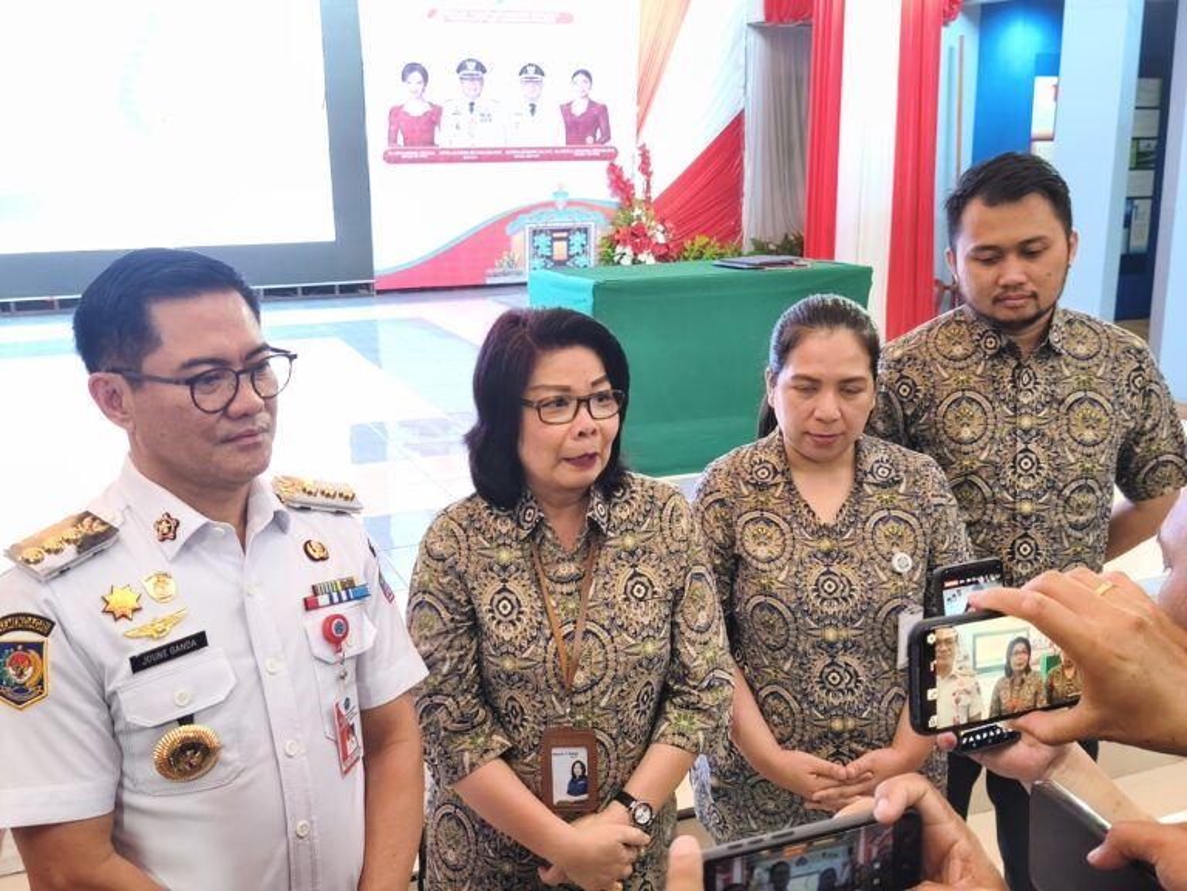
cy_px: 446
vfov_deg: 40.7
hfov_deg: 52.6
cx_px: 594
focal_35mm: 35
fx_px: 1200
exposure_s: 1/33.3
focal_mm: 6.18
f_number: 1.65
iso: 1250
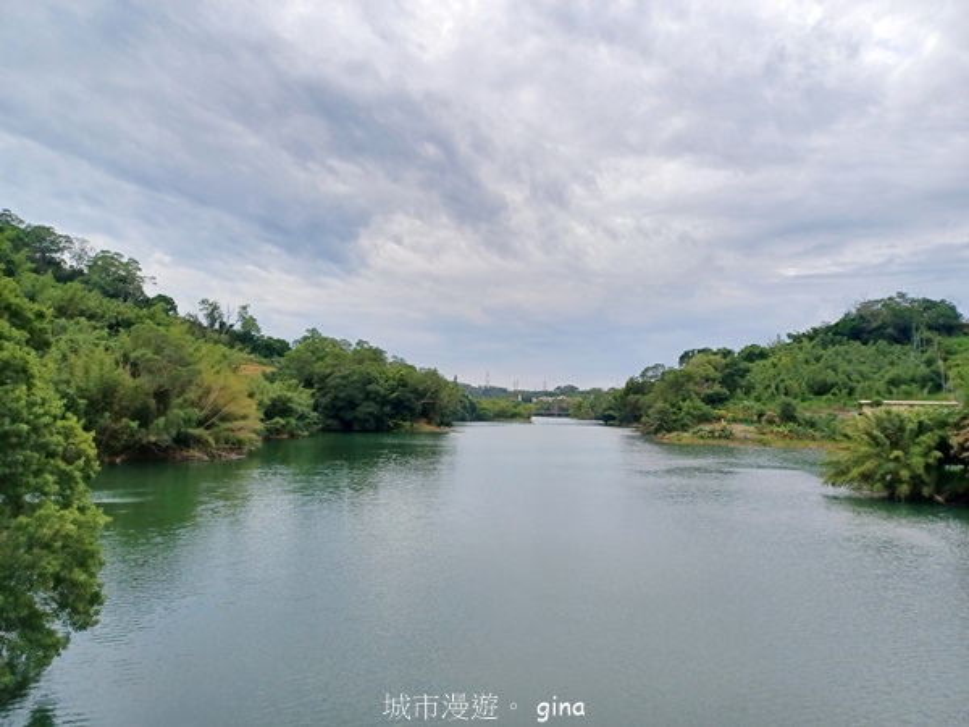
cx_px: 484
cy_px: 364
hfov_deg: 69.4
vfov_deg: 54.9
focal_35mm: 25
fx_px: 700
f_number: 1.8
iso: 40
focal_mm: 4.6
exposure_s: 1/120
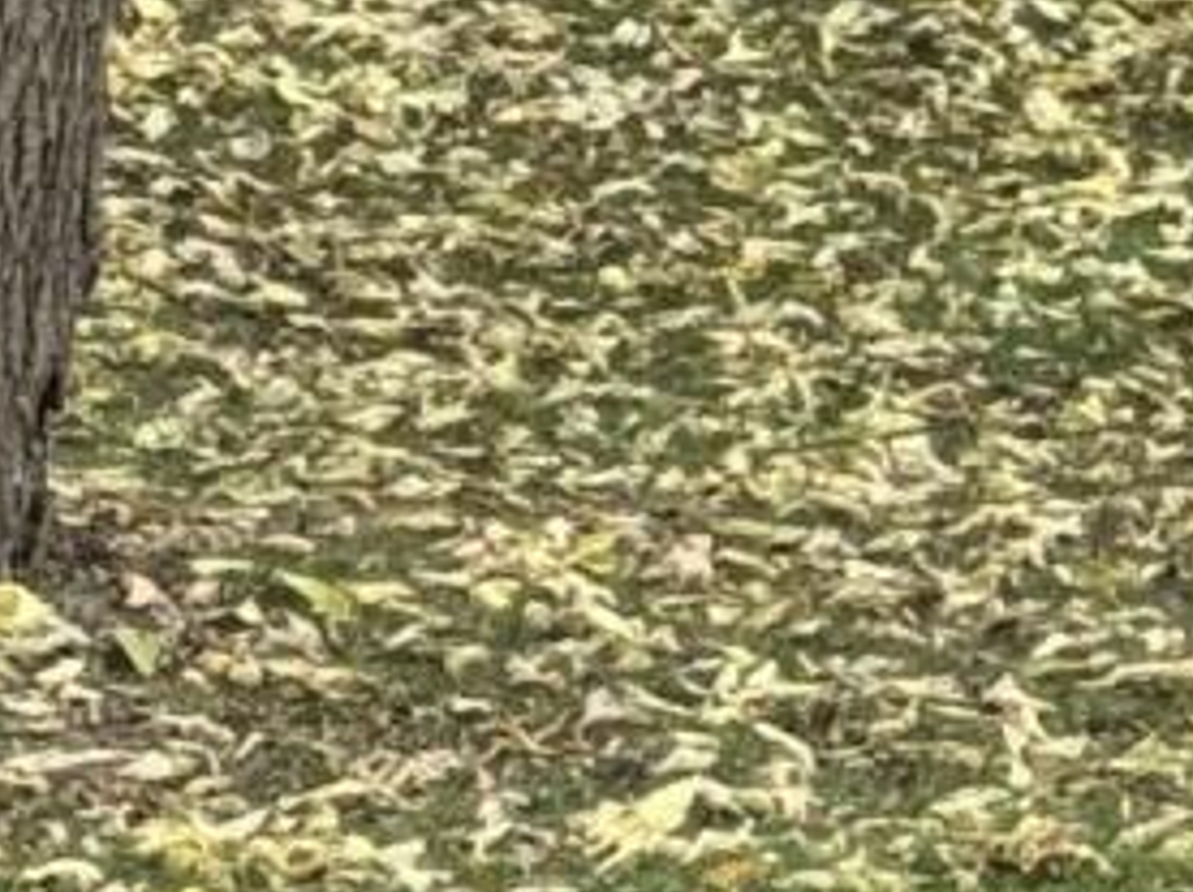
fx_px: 11943
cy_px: -1155
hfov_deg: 5.7
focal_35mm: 347
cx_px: 1245
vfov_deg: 4.2
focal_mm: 6.76
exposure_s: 1/514
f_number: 1.78
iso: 64
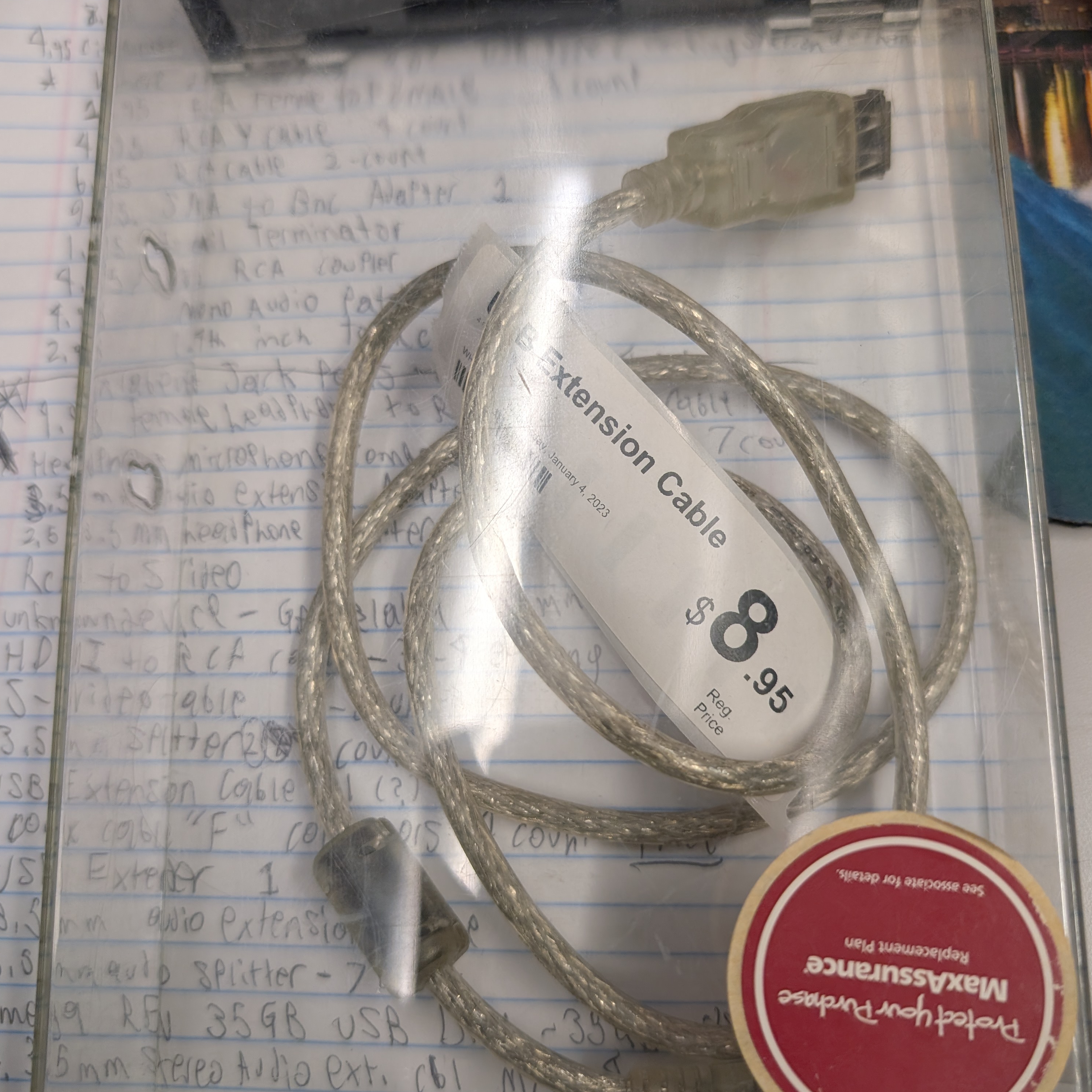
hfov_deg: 55.6
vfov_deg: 55.6
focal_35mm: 29
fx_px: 1035
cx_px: 556
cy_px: 572
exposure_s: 1/120
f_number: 1.68
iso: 166
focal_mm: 6.9
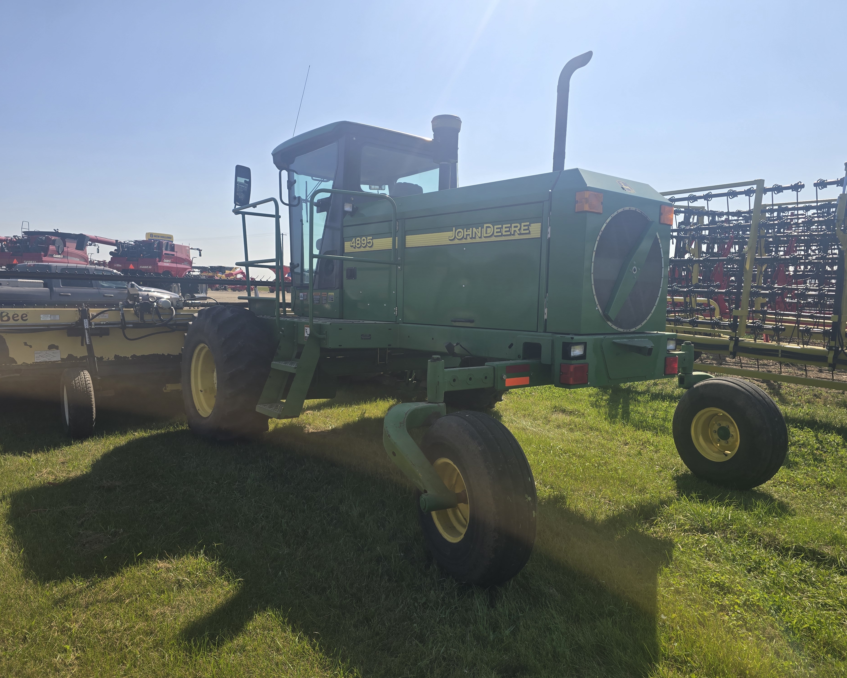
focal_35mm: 24
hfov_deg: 70.3
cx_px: 422
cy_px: 339
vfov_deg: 58.8
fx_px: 602
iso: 12
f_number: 1.7
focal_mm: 6.3
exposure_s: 1/836
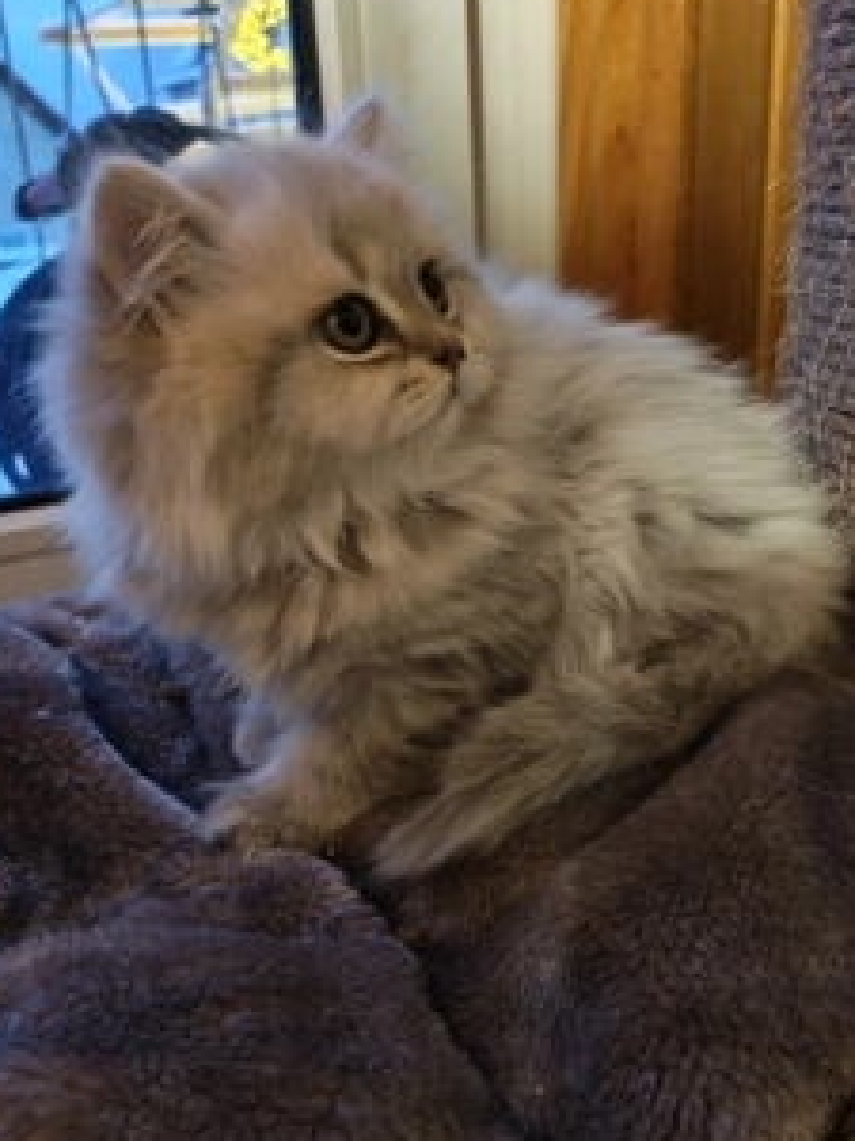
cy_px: 643
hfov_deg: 43.9
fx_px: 1054
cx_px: 517
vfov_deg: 56.6
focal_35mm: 32
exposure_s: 1/20
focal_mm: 6.12
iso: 3200
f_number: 1.9
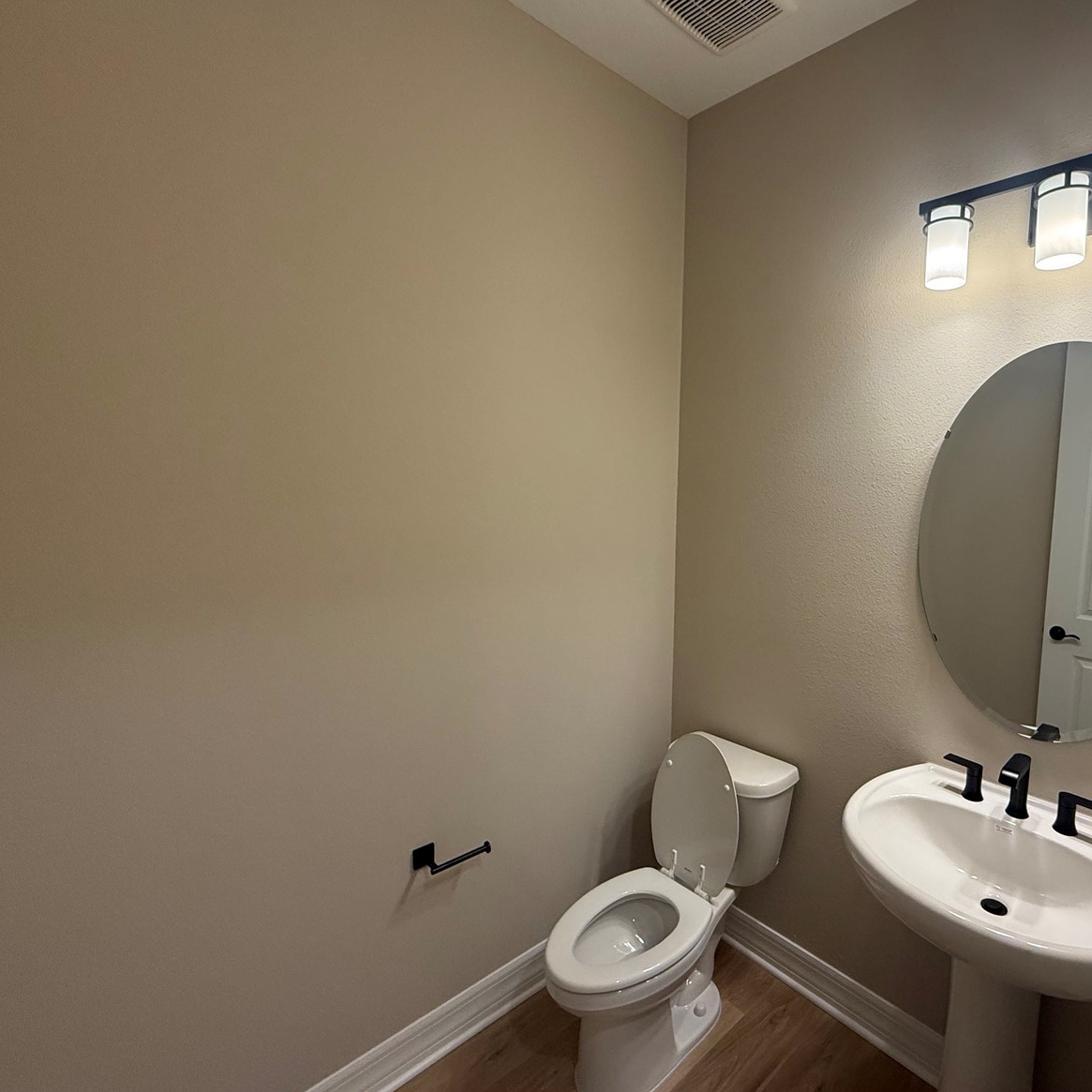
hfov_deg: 81.0
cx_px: 734
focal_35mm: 17
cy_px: 542
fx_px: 607
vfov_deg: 84.0
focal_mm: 2.22
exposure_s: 1/120
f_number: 2.2
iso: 250
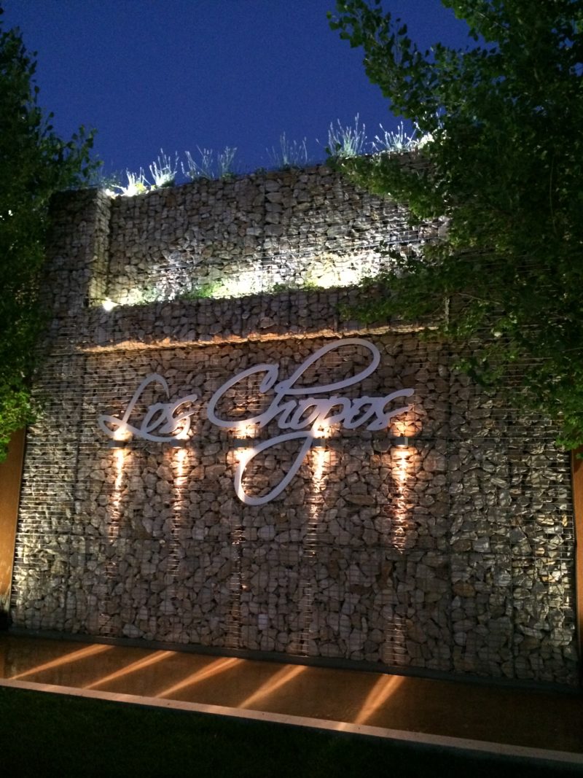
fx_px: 674
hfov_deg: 46.8
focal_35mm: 30
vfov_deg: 60.0
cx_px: 292
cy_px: 389
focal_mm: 4.12
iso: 400
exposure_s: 1/15
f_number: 2.2
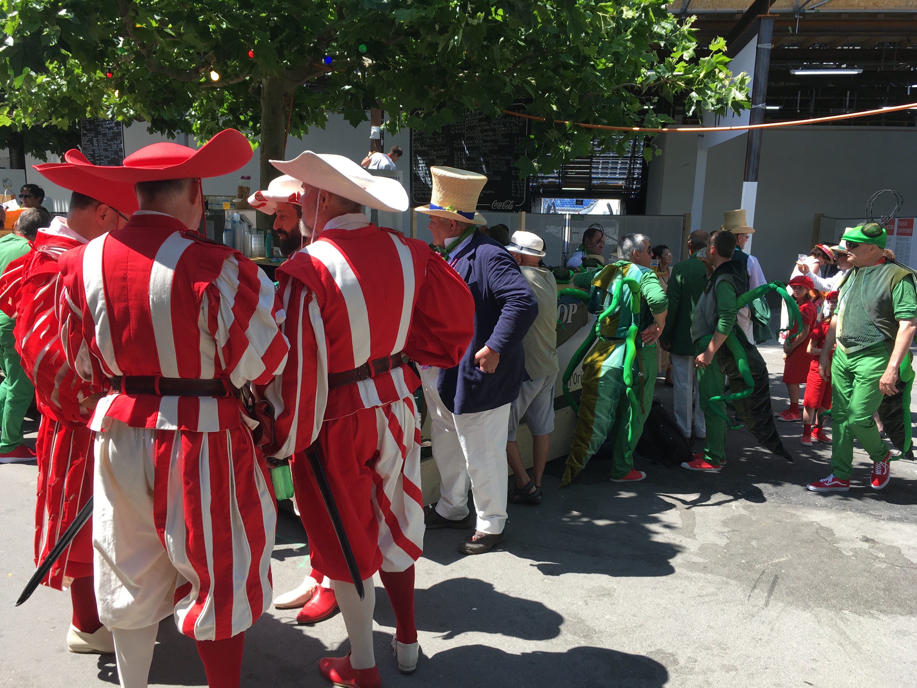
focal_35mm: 29
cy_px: 344
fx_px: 768
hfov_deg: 61.7
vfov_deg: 48.2
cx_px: 458
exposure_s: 1/513
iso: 25
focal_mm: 4.15
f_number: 2.2
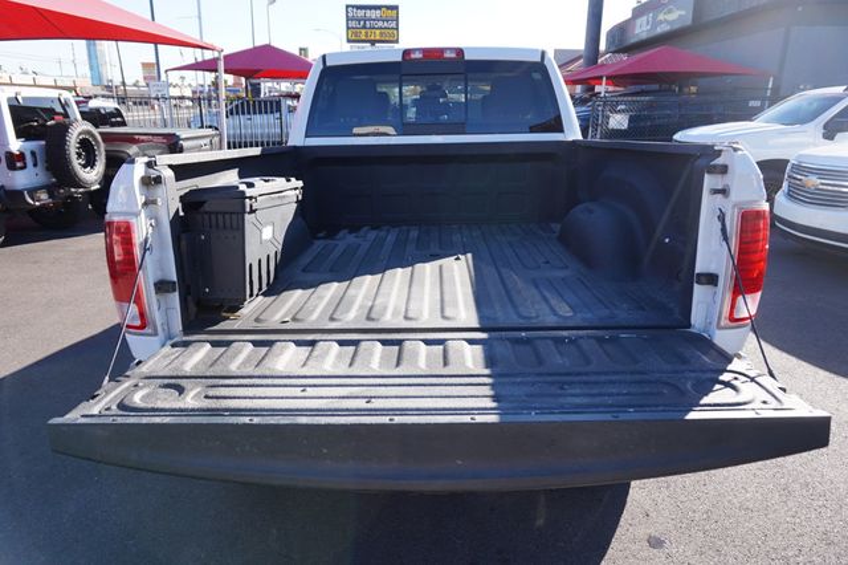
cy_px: 282
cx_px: 424
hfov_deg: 73.8
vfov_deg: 53.1
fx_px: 565
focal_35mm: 24
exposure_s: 1/200
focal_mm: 16
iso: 100
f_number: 5
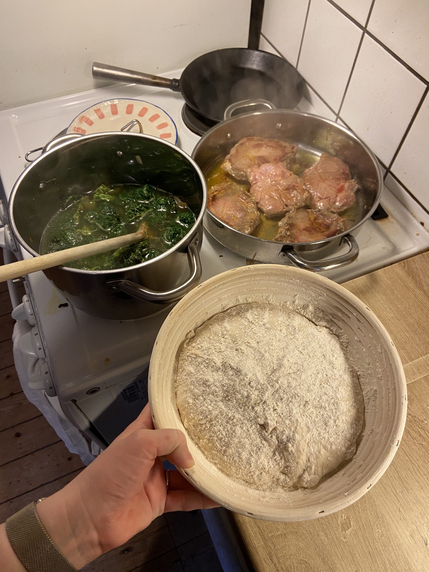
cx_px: 214
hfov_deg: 53.1
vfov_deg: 67.3
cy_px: 286
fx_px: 430
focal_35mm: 26
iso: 64
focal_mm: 4.25
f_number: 1.8
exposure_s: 1/50
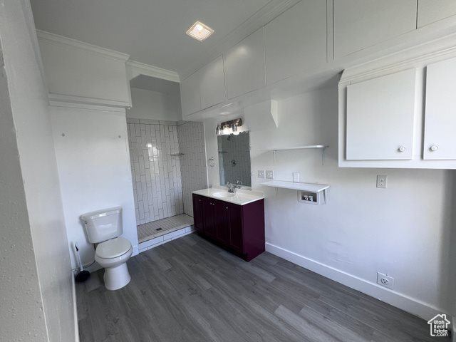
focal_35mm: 13
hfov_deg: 106.2
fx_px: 171
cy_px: 171
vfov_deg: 89.9
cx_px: 228
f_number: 1.8
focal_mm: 1.57
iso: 100
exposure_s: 1/99
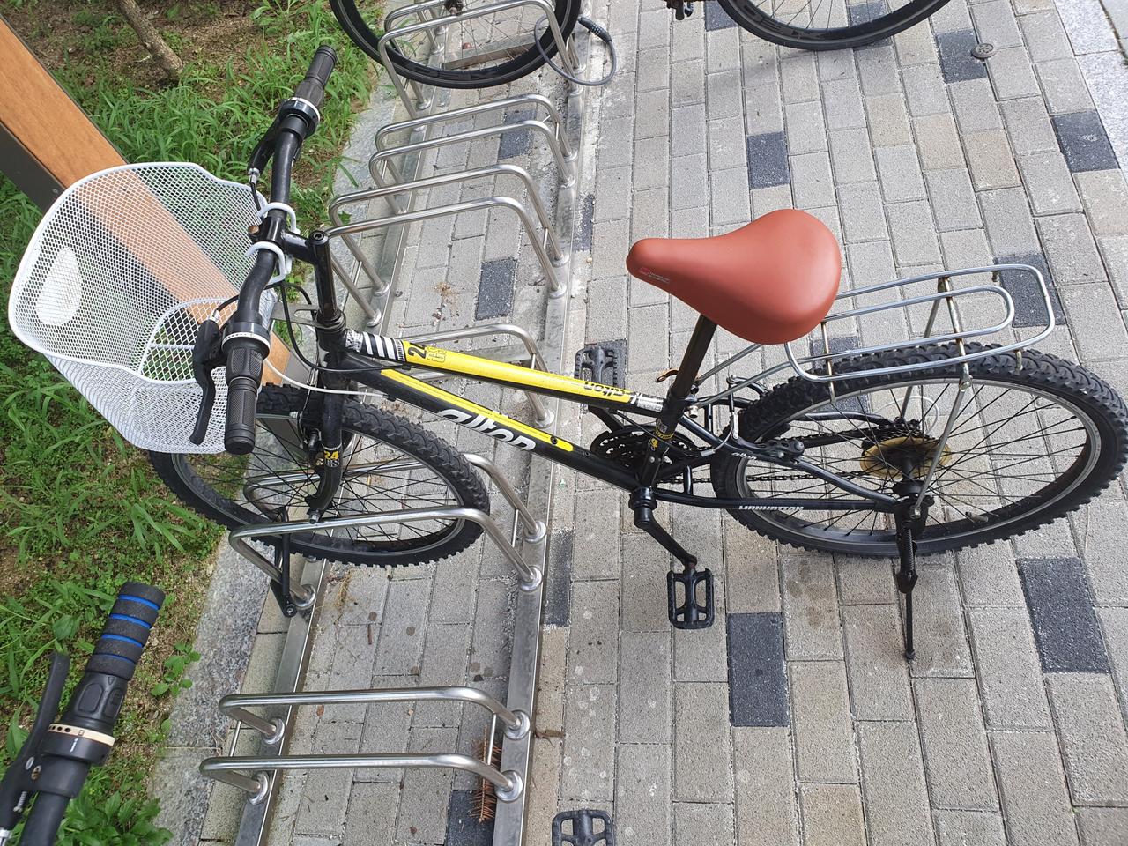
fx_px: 847
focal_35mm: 26
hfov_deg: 67.3
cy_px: 423
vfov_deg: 53.1
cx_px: 564
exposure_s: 1/120
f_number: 2.4
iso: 50
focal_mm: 4.32
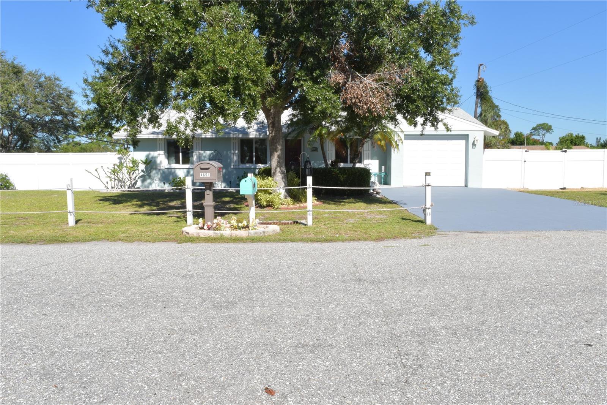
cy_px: 202
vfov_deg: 47.9
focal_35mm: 27
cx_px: 304
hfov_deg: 67.4
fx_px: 455
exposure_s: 1/160
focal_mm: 18
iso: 400
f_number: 18
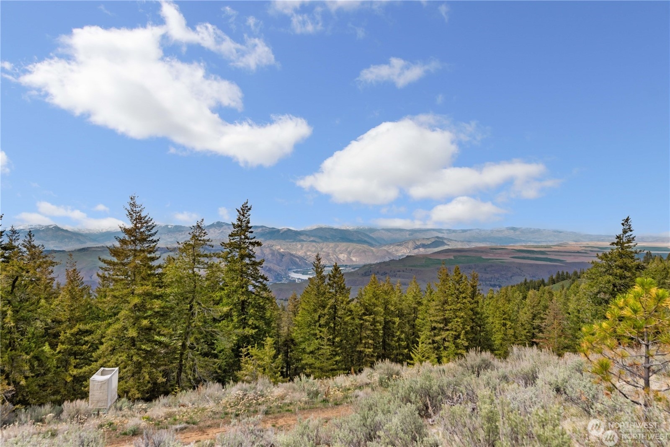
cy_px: 224
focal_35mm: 30
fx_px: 558
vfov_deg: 43.6
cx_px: 335
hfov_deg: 61.9
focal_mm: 30
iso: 100
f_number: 7.1
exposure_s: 1/1600
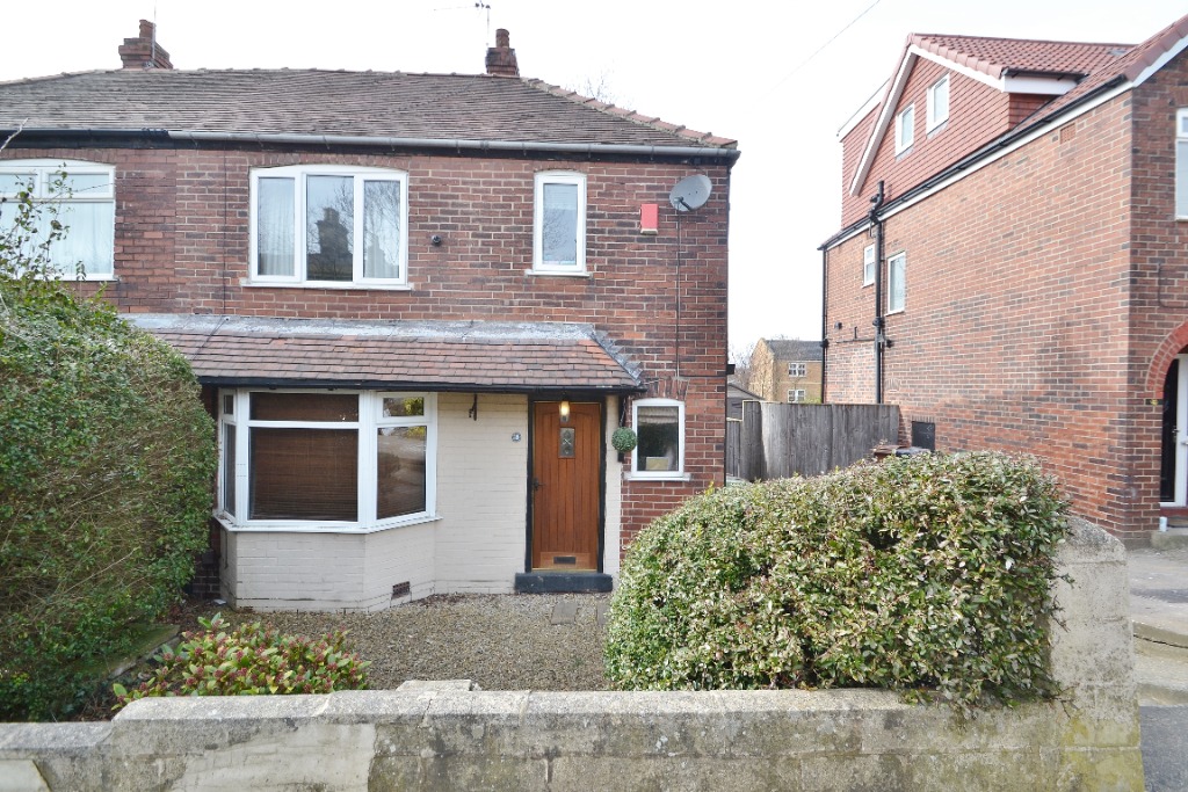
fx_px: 495
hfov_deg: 100.4
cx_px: 594
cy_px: 396
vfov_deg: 77.3
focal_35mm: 15
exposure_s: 1/125
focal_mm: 10
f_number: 5.6
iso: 100
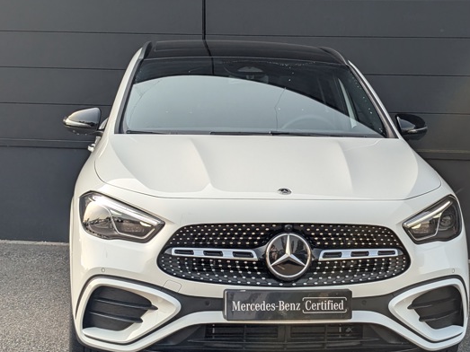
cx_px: 302
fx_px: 1018
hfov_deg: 25.9
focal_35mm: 75
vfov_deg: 19.6
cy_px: 146
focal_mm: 6.9
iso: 20
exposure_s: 1/441
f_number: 1.68
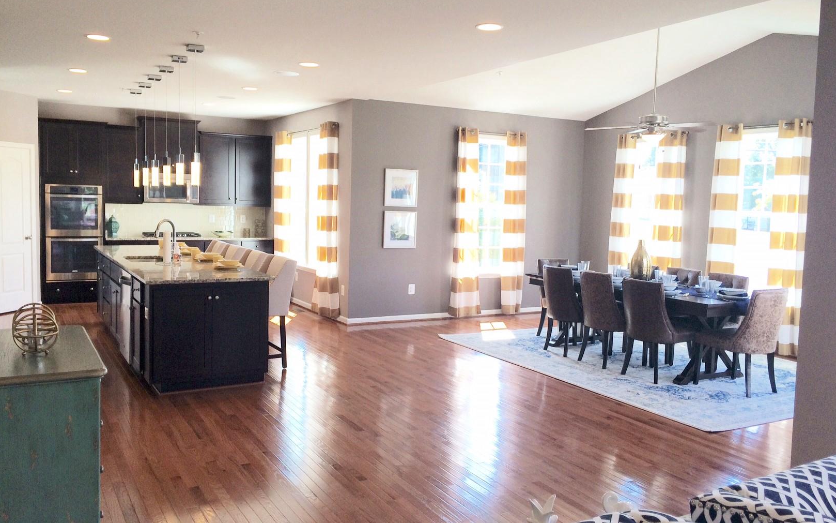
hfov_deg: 61.2
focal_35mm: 31
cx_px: 419
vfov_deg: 40.6
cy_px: 252
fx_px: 706
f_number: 2.2
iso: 40
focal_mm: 4.15
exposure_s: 1/120
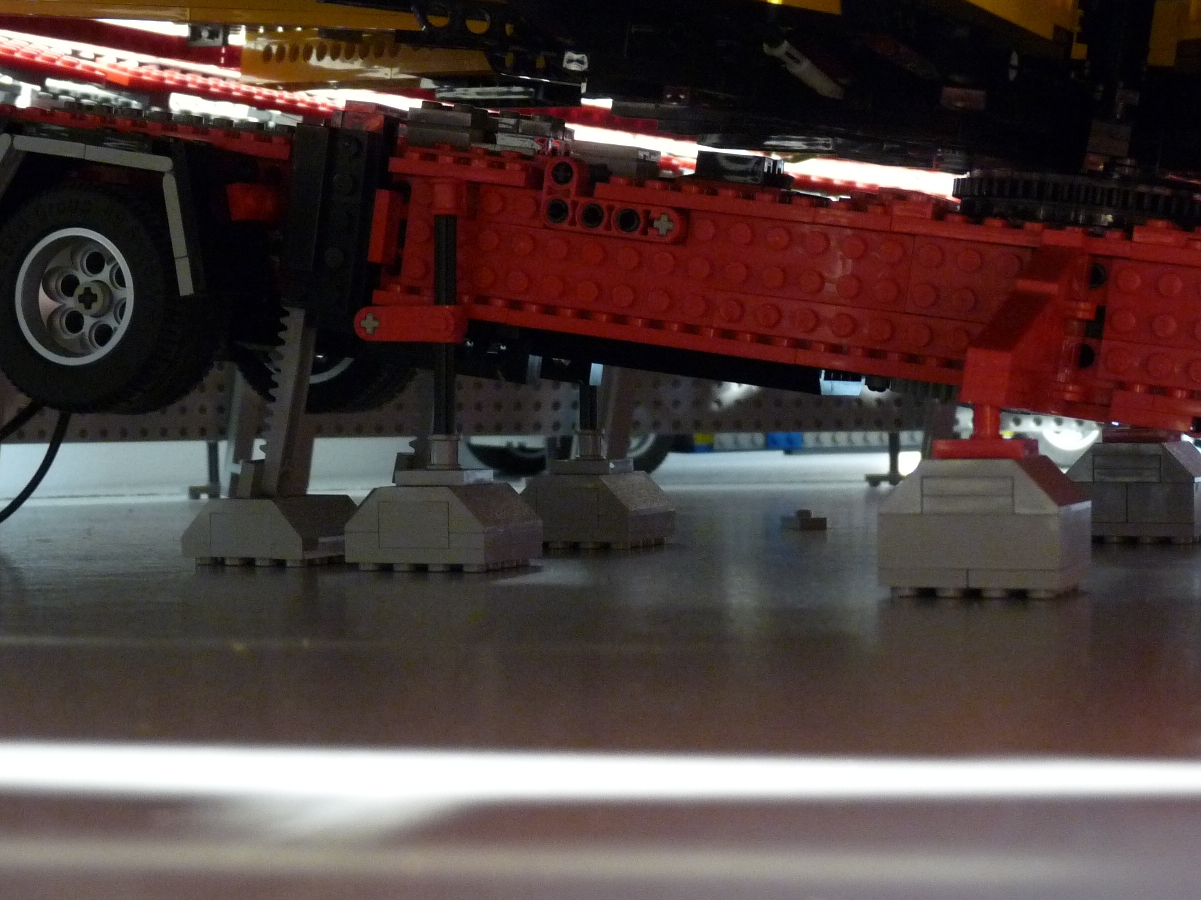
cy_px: 485
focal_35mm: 79
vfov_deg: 18.6
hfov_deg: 24.7
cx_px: 547
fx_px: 2740
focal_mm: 9.2
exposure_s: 1/6
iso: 400
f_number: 3.2
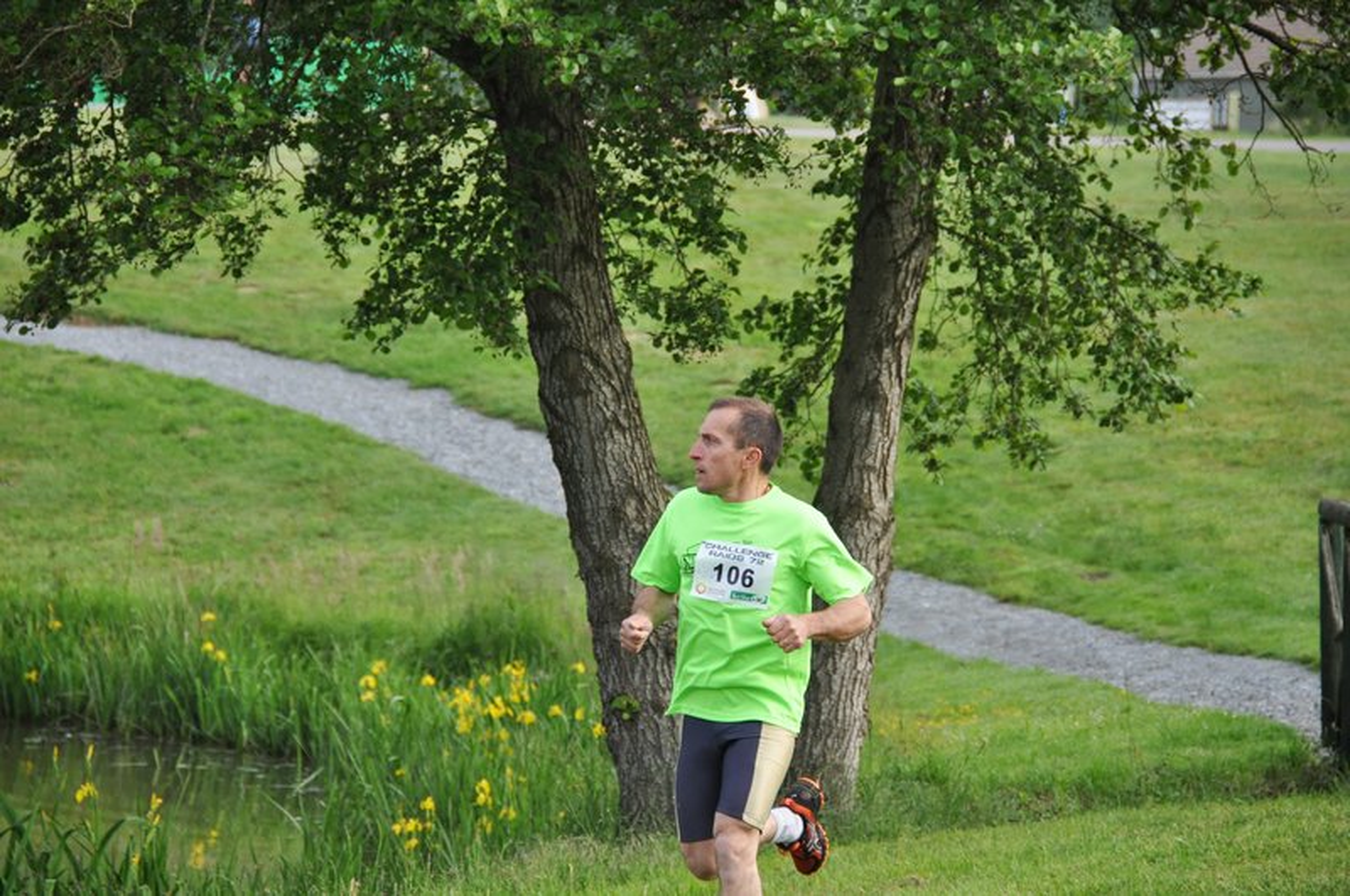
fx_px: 7302
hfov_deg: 10.6
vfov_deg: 7.0
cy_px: 448
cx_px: 675
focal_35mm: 195
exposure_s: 1/800
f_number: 5.6
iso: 800
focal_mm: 130
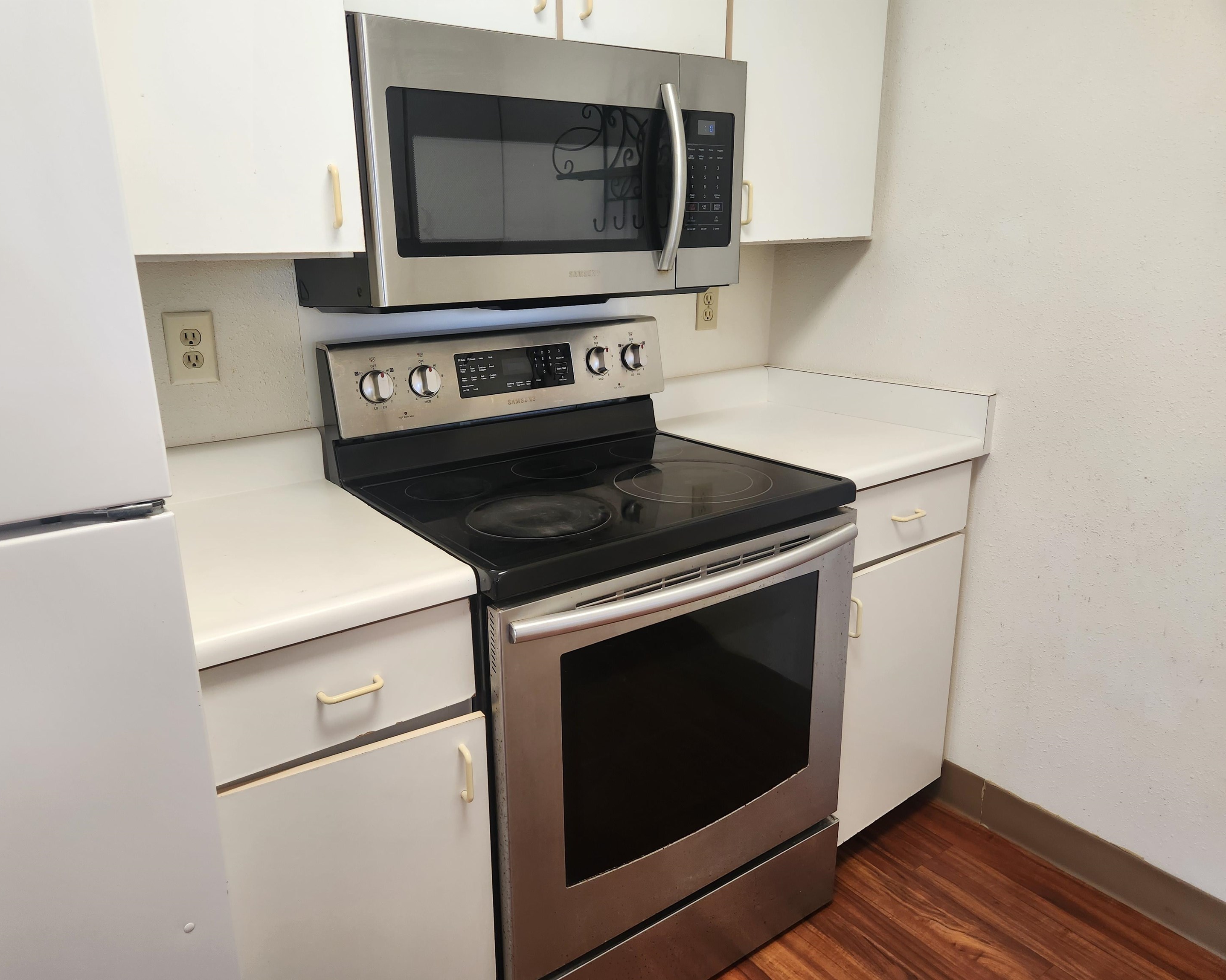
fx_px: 871
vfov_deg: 58.8
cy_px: 490
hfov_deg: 70.2
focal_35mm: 24
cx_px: 578
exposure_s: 1/120
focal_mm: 5.4
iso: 100
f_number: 1.8
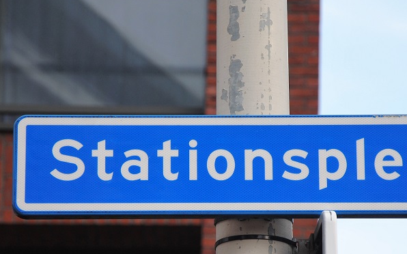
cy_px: 188
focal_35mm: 243
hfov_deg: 8.6
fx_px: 2692
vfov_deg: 5.4
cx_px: 214
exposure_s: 1/320
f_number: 5.6
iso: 200
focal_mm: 105
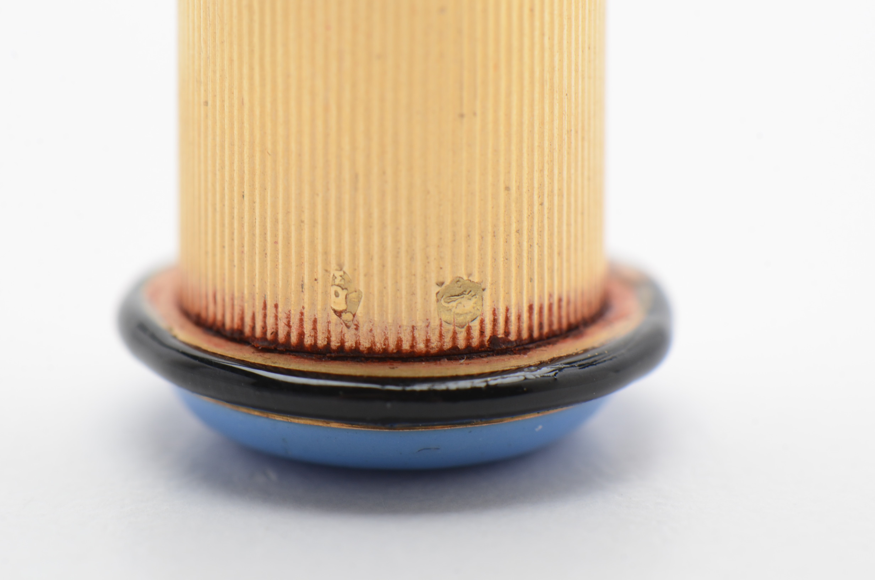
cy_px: 290
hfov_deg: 16.1
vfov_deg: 10.7
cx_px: 438
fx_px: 3093
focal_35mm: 128
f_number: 14
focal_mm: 85
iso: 200
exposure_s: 1/125
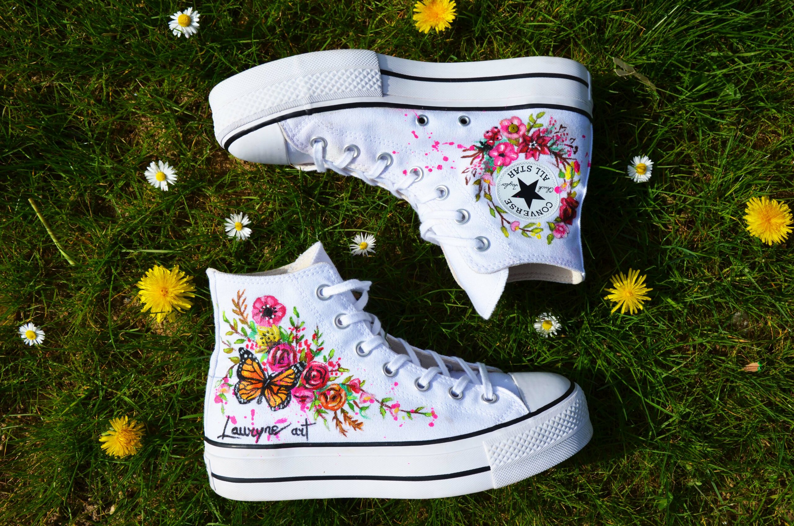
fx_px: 825
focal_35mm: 38
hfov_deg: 51.4
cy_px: 263
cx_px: 397
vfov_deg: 35.3
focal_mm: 25
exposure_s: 1/320
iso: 100
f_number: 9
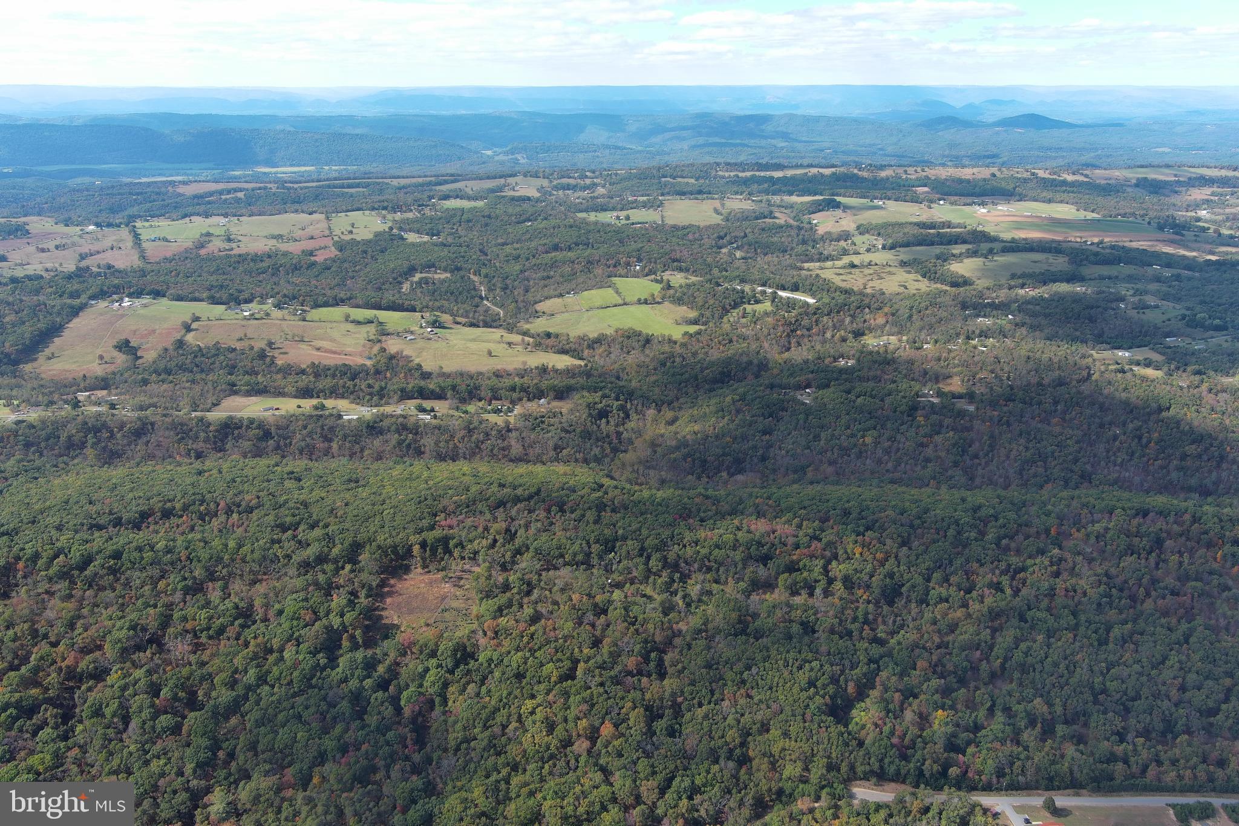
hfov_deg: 63.7
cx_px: 620
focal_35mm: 29
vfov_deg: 45.0
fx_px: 998
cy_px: 413
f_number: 2.8
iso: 100
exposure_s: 1/720
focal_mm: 10.57
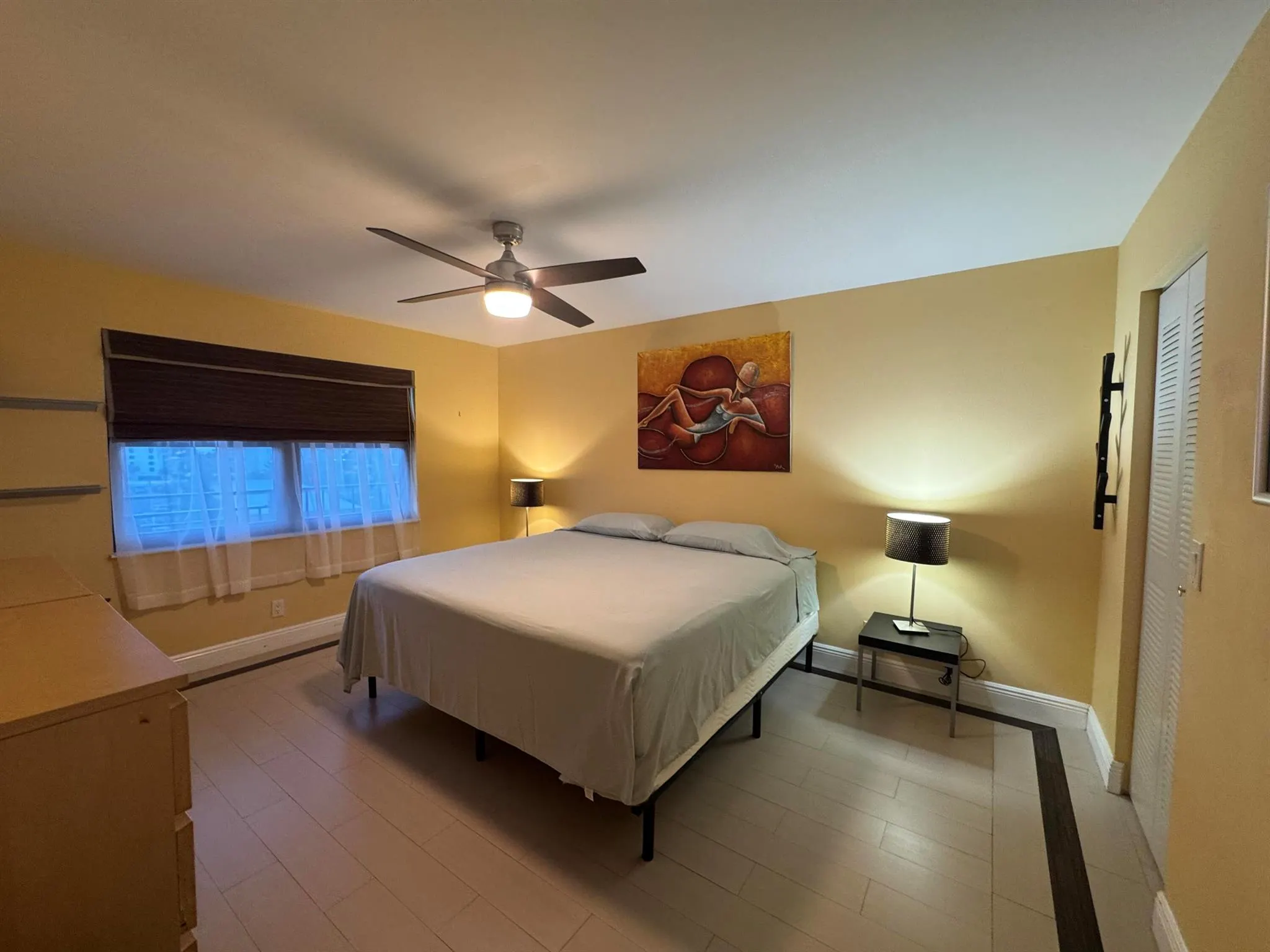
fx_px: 514
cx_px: 635
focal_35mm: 14
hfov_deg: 102.1
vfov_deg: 85.7
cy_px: 476
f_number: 2.2
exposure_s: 1/60
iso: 200
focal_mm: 2.22
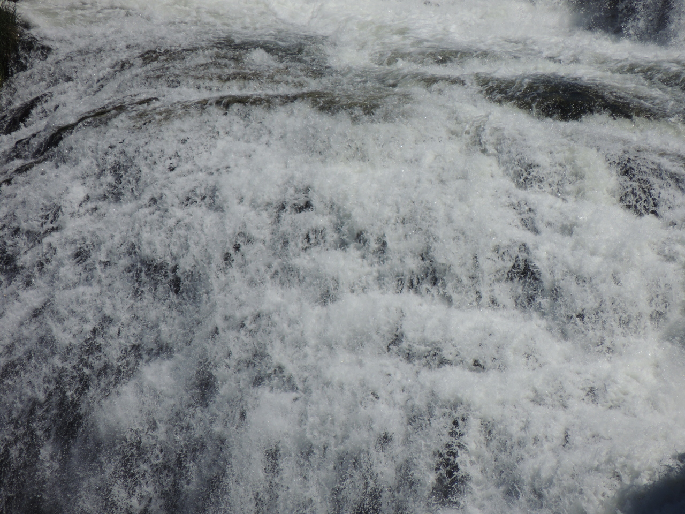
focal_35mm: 900
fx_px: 17810
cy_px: 257
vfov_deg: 1.7
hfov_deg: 2.2
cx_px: 342
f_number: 5.5
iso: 100
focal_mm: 160.5
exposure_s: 1/1600
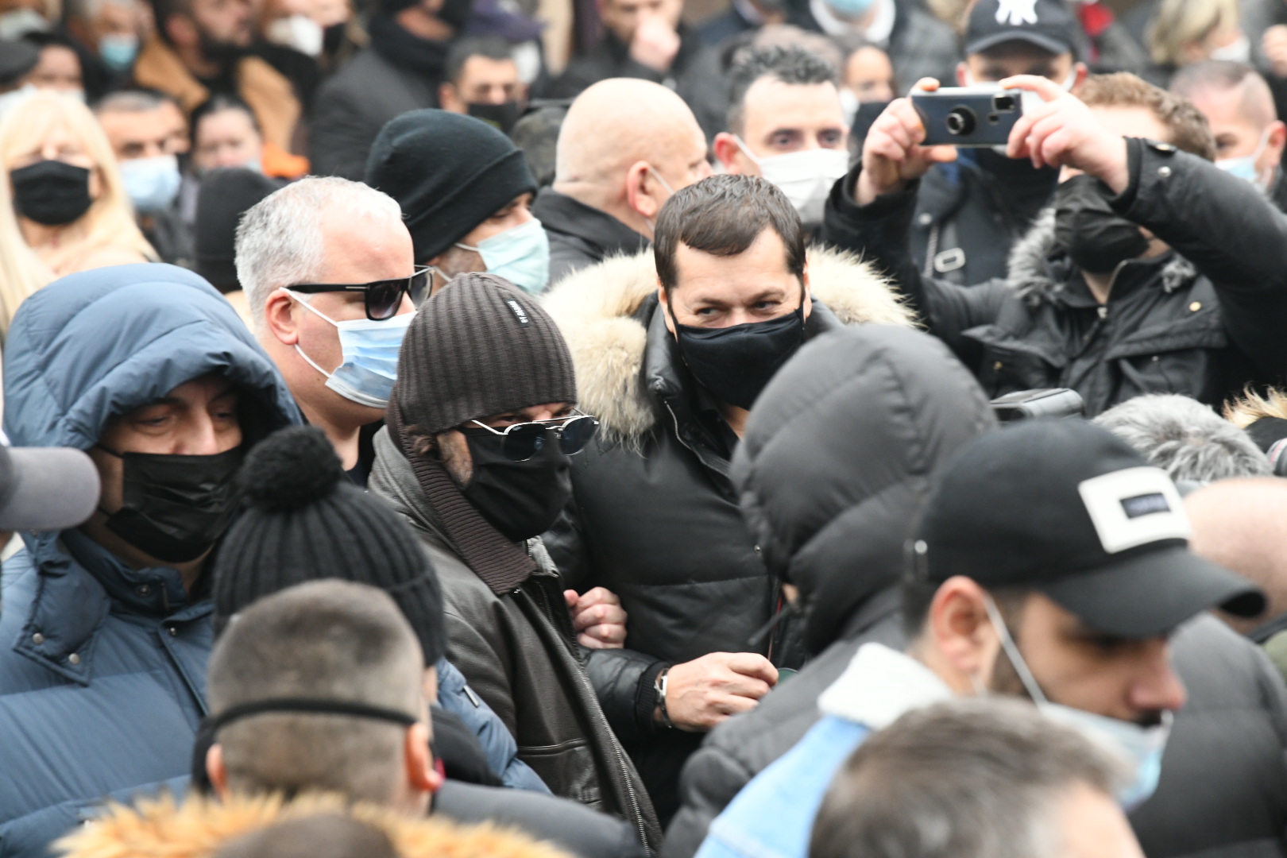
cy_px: 429
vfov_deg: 6.9
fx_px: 7149
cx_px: 644
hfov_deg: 10.3
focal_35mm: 200
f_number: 7.1
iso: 3200
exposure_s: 1/125
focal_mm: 200
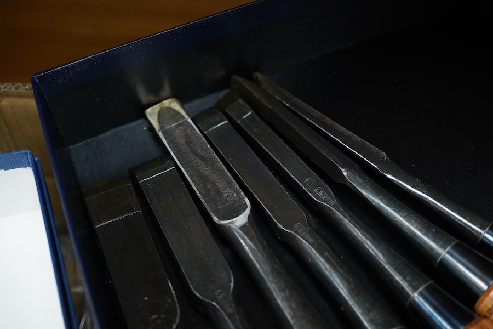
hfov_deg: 43.6
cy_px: 164
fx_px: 616
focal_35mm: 45
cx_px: 246
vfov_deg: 29.9
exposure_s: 1/125
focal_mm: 30
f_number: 3.5
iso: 1250
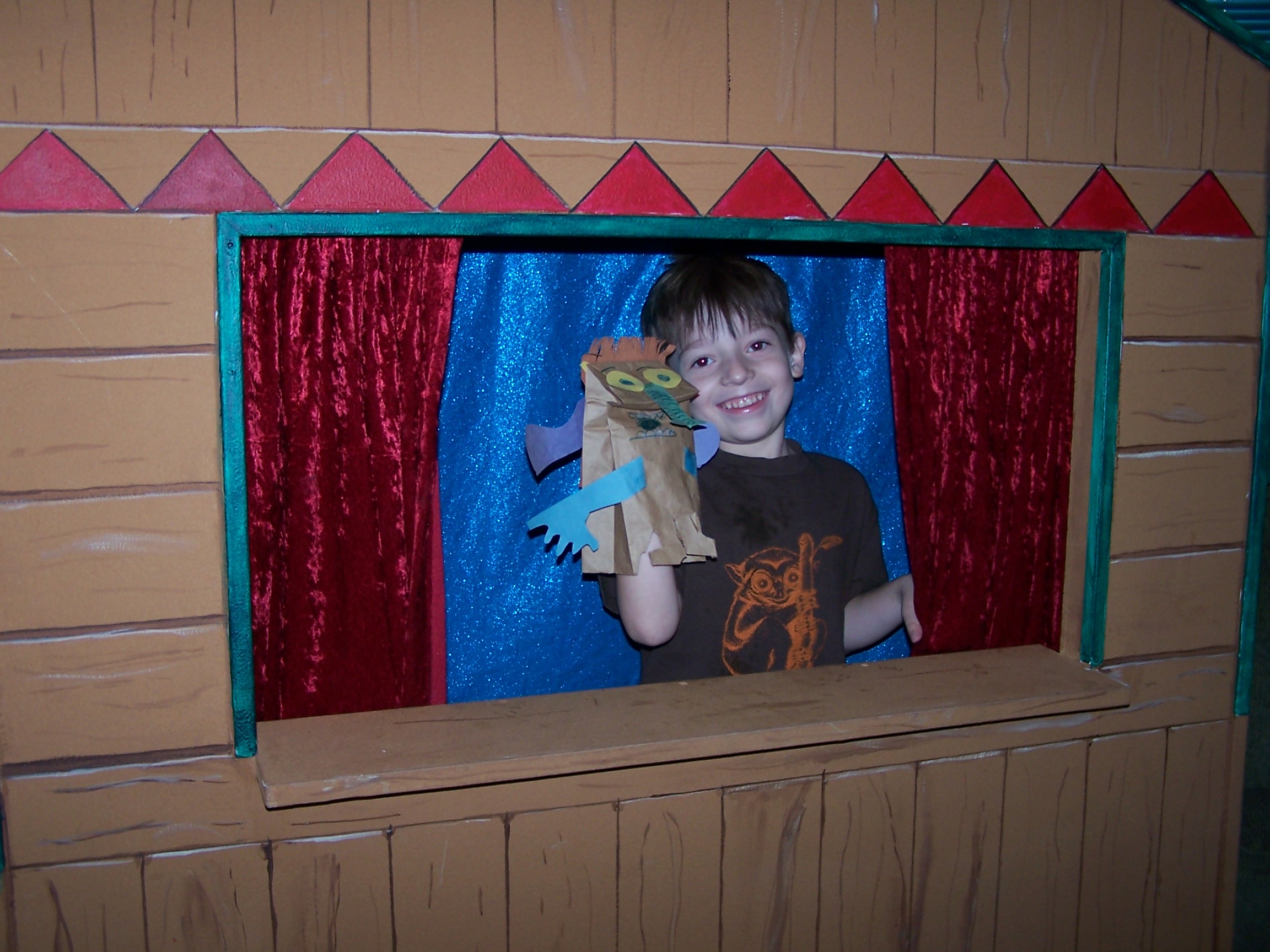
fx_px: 1394
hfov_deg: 49.0
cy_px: 476
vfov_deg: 37.7
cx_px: 635
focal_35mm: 38
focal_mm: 6.3
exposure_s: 1/60
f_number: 2.8
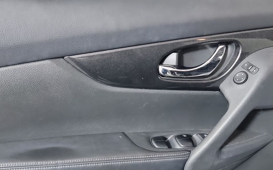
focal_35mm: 43
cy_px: 149
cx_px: 119
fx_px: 320
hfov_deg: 46.1
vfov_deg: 28.8
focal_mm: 6.7
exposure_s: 1/39
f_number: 1.8
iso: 842
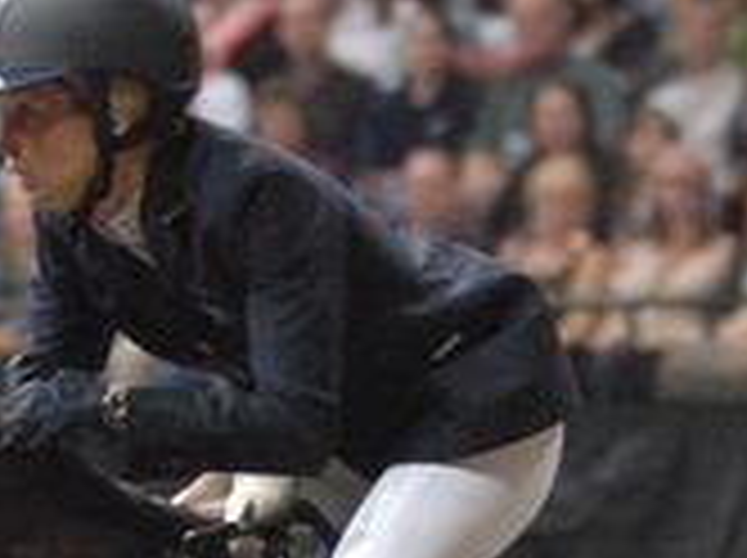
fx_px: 12002
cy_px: 916
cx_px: 351
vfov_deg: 2.7
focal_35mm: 557
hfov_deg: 3.6
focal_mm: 100
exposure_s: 1/320
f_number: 2.8
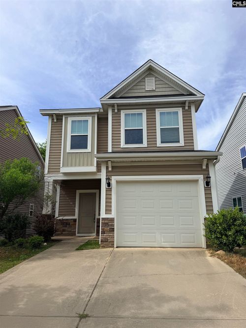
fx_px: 227
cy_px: 164
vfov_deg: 71.6
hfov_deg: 56.8
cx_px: 123
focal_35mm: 24
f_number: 1.78
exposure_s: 1/6711
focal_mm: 6.76
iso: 80
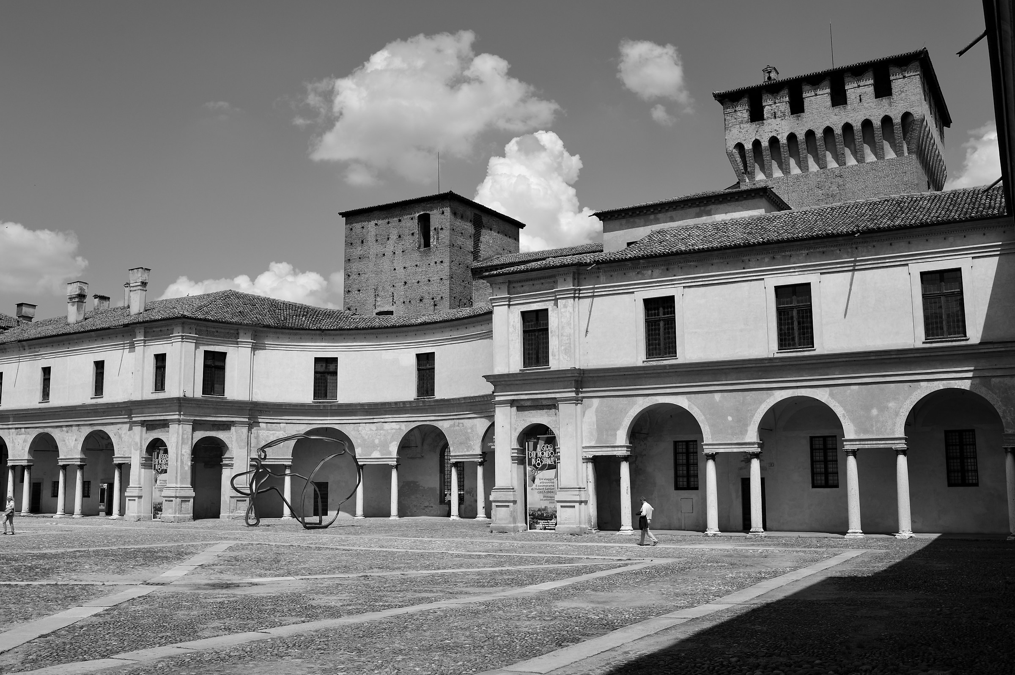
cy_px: 338
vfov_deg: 37.8
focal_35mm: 35
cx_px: 508
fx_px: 986
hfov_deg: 54.5
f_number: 6.3
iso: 200
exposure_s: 1/1600
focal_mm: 35
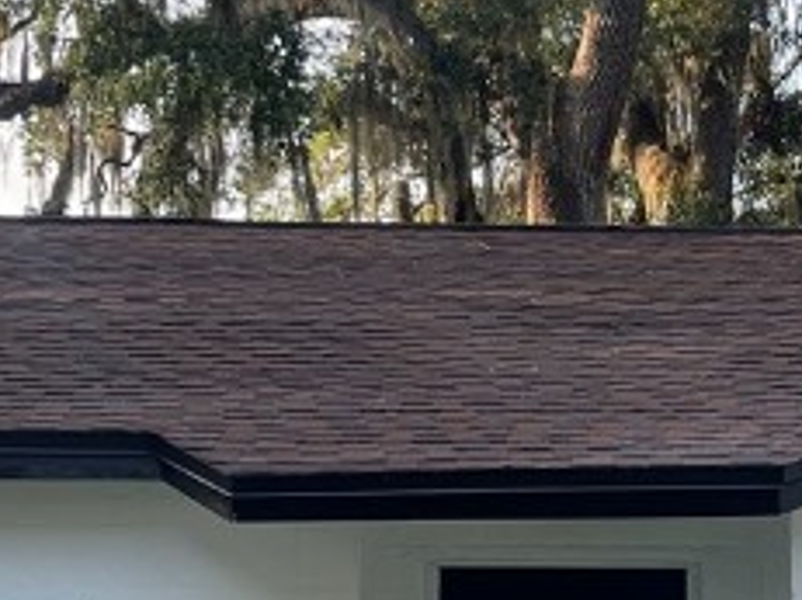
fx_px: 2570
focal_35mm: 111
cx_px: 517
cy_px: 565
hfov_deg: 17.7
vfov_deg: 13.2
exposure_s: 1/474
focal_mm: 5.1
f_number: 1.6
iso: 32
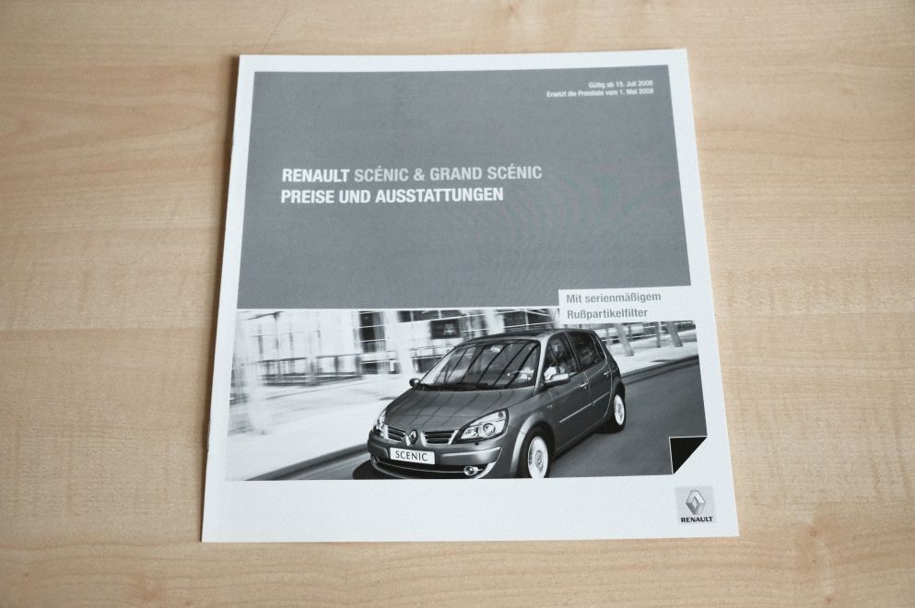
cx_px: 458
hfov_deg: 53.2
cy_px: 304
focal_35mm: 36
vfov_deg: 36.8
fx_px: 914
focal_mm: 24.3
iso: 6400
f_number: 4
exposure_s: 1/1500
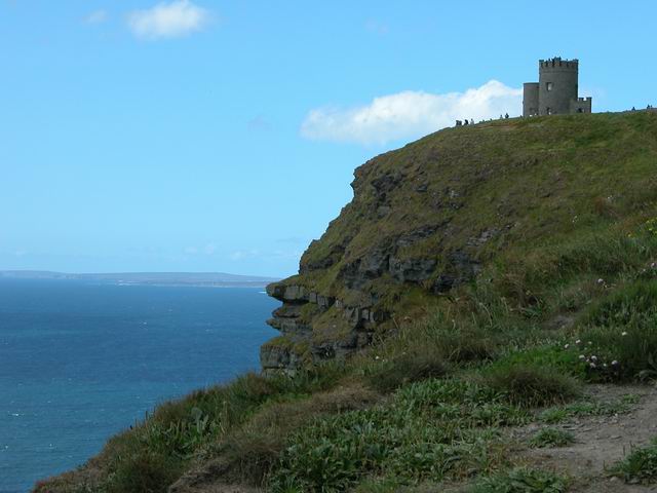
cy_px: 246
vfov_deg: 14.8
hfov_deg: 19.6
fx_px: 1898
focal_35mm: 100
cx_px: 328
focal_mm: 25.4
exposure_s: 1/390
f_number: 5.8
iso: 100
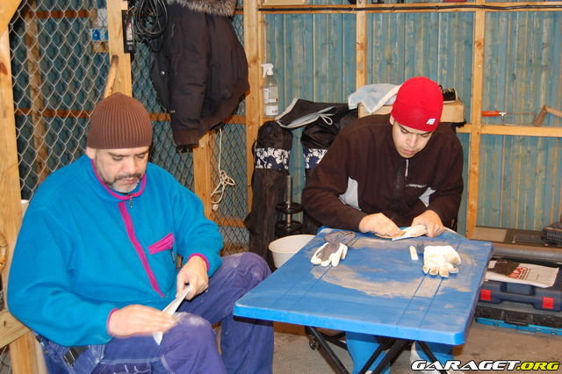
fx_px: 726
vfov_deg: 28.9
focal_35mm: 46
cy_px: 187
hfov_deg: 42.3
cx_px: 281
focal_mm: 31
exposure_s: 1/60
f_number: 4.5
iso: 400
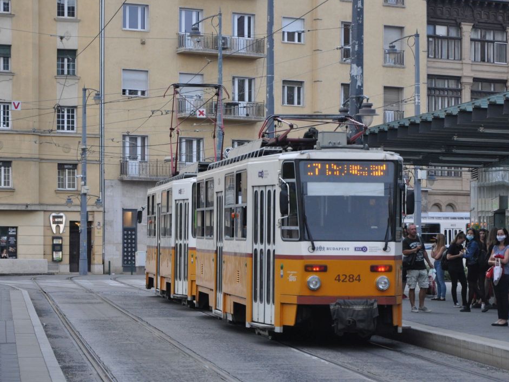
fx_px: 2051
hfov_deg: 14.1
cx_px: 286
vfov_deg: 10.6
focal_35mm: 140
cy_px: 190
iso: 1600
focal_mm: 85
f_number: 5.6
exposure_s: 1/500
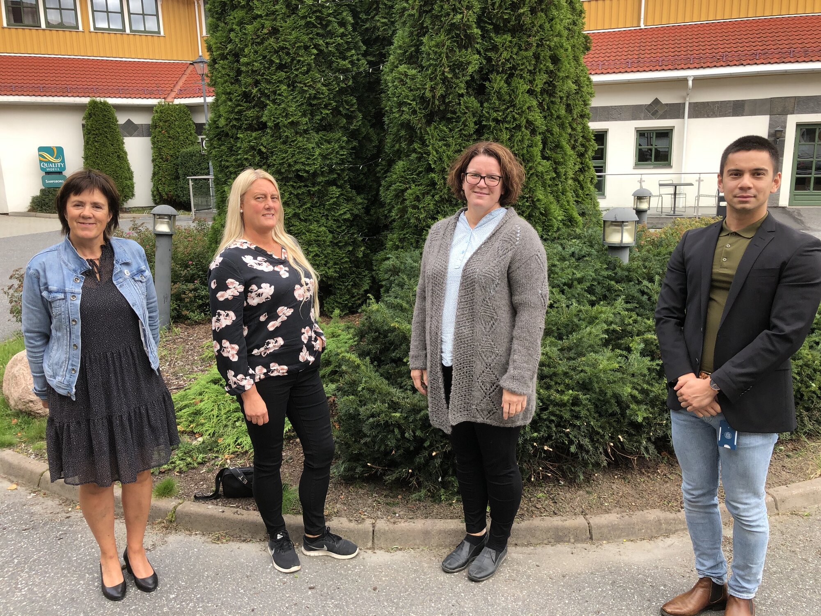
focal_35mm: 28
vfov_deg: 49.7
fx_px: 664
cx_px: 410
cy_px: 308
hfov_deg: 63.4
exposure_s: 1/247
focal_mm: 4
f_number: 1.8
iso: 20
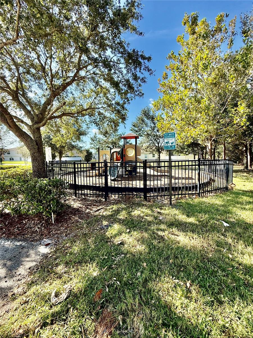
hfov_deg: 85.7
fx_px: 136
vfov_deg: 102.1
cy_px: 169
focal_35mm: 14
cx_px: 126
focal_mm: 2.22
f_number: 2.2
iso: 64
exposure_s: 1/942
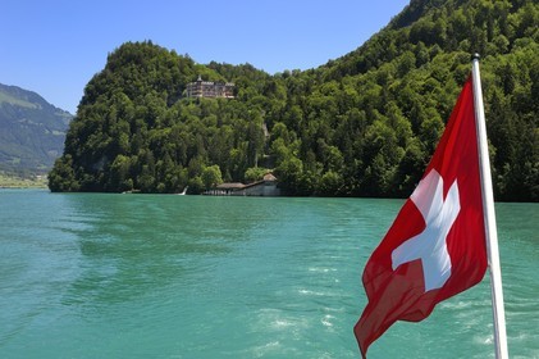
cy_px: 180
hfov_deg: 46.4
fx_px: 628
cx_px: 270
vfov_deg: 31.8
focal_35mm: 42
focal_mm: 28
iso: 100
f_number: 8
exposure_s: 1/160
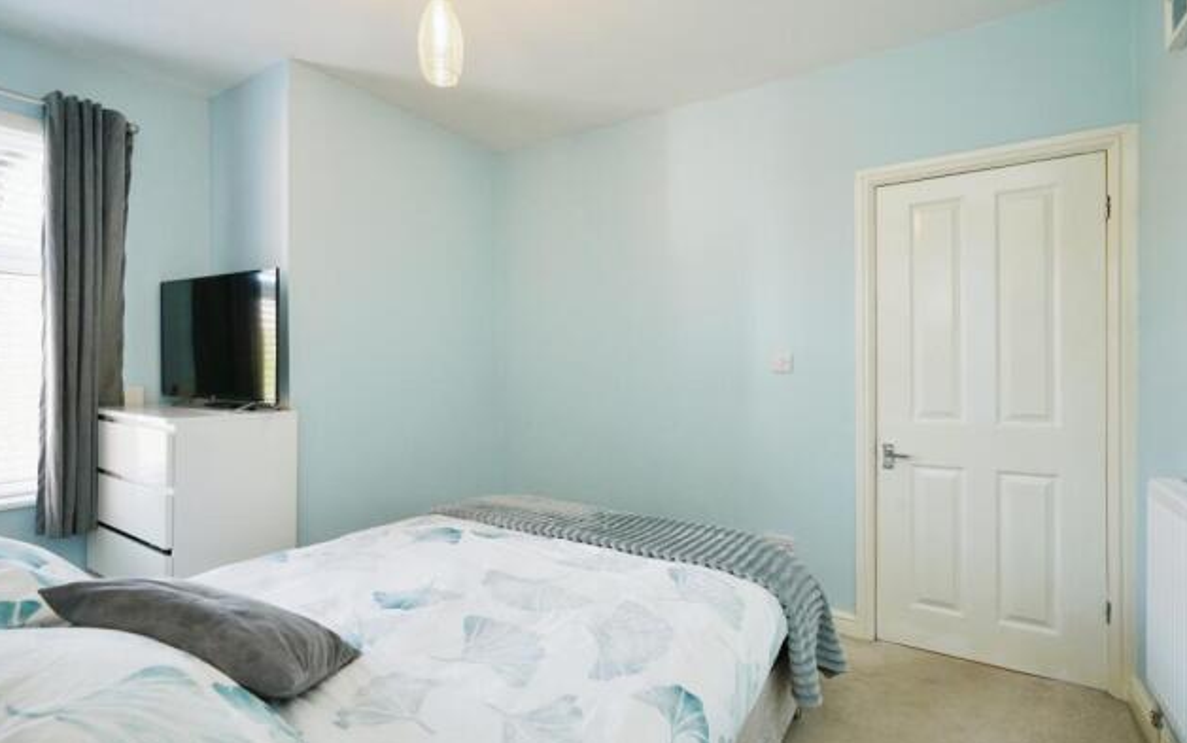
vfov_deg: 68.0
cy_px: 381
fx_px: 550
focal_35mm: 17
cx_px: 596
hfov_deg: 94.3
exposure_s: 1/30
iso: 1000
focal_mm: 16
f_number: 8
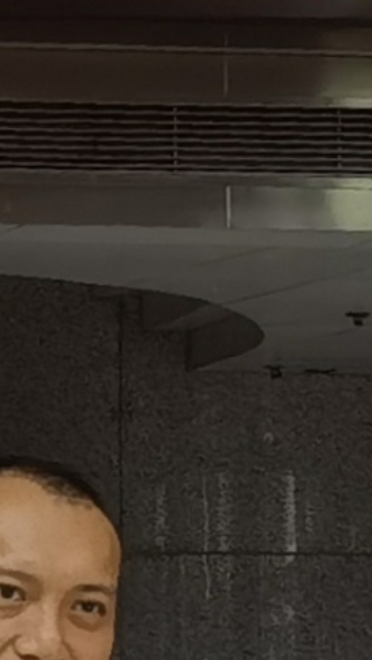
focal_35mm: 276
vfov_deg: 7.8
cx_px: -831
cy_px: 600
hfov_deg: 4.2
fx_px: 4837
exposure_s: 1/382
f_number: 1.9
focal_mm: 6.67
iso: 50
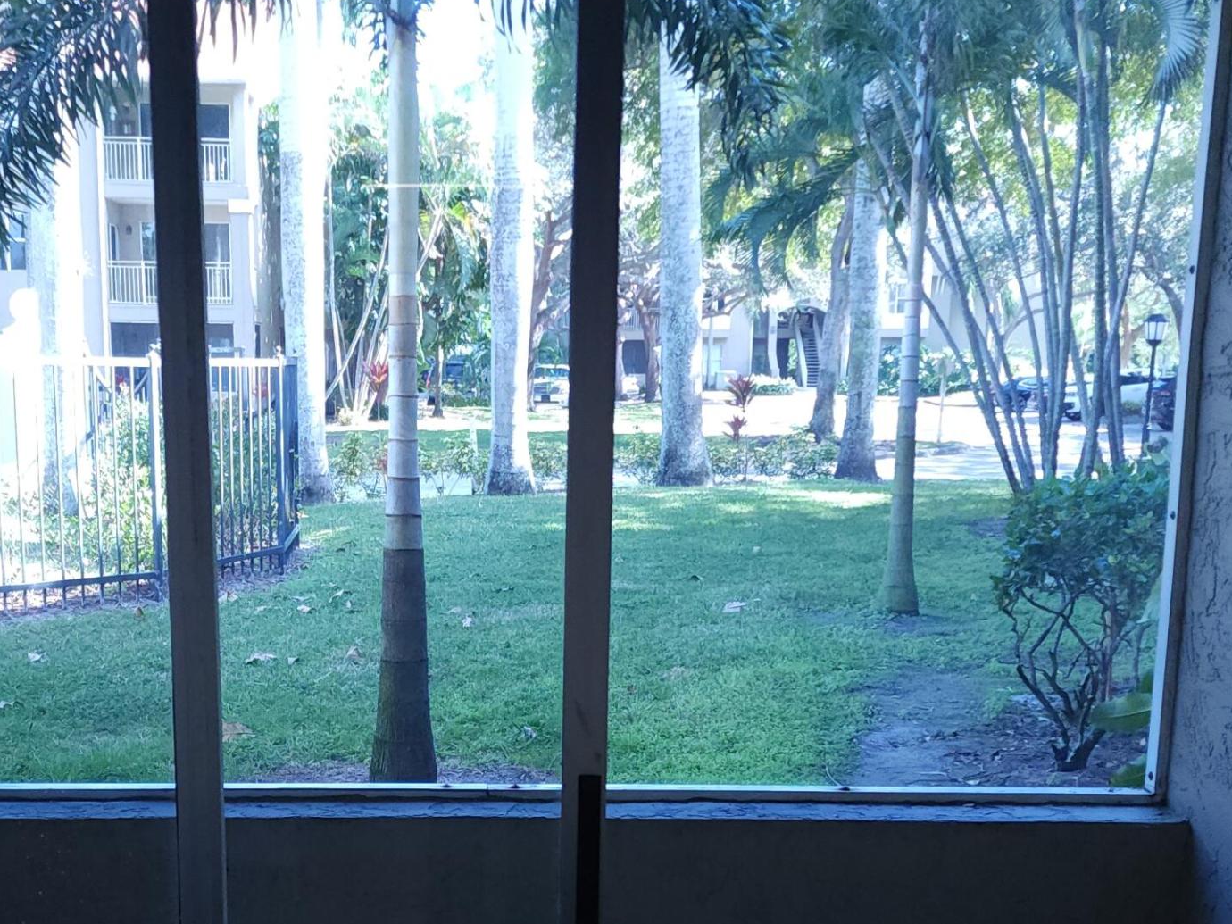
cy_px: 709
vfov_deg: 29.7
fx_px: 1708
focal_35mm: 48
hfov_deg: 39.5
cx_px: 484
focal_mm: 6.4
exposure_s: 1/536
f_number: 1.8
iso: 400
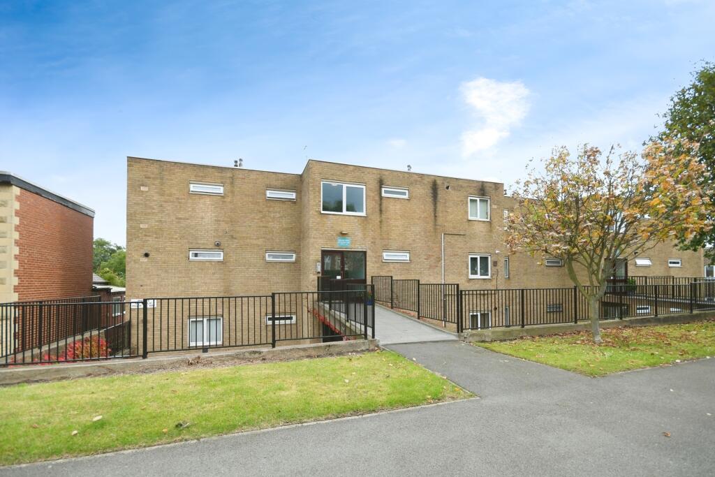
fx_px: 298
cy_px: 238
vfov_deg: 77.3
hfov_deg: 100.4
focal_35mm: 15
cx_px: 358
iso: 400
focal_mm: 10
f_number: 8
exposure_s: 1/400
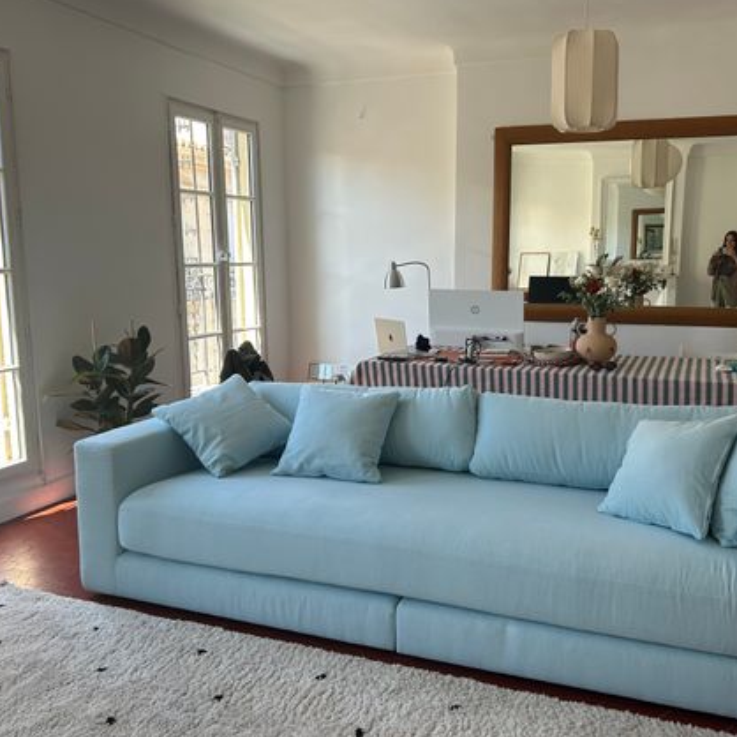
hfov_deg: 49.5
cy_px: 358
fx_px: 795
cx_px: 432
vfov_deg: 49.7
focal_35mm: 33
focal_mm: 5.7
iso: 64
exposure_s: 1/164
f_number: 1.5
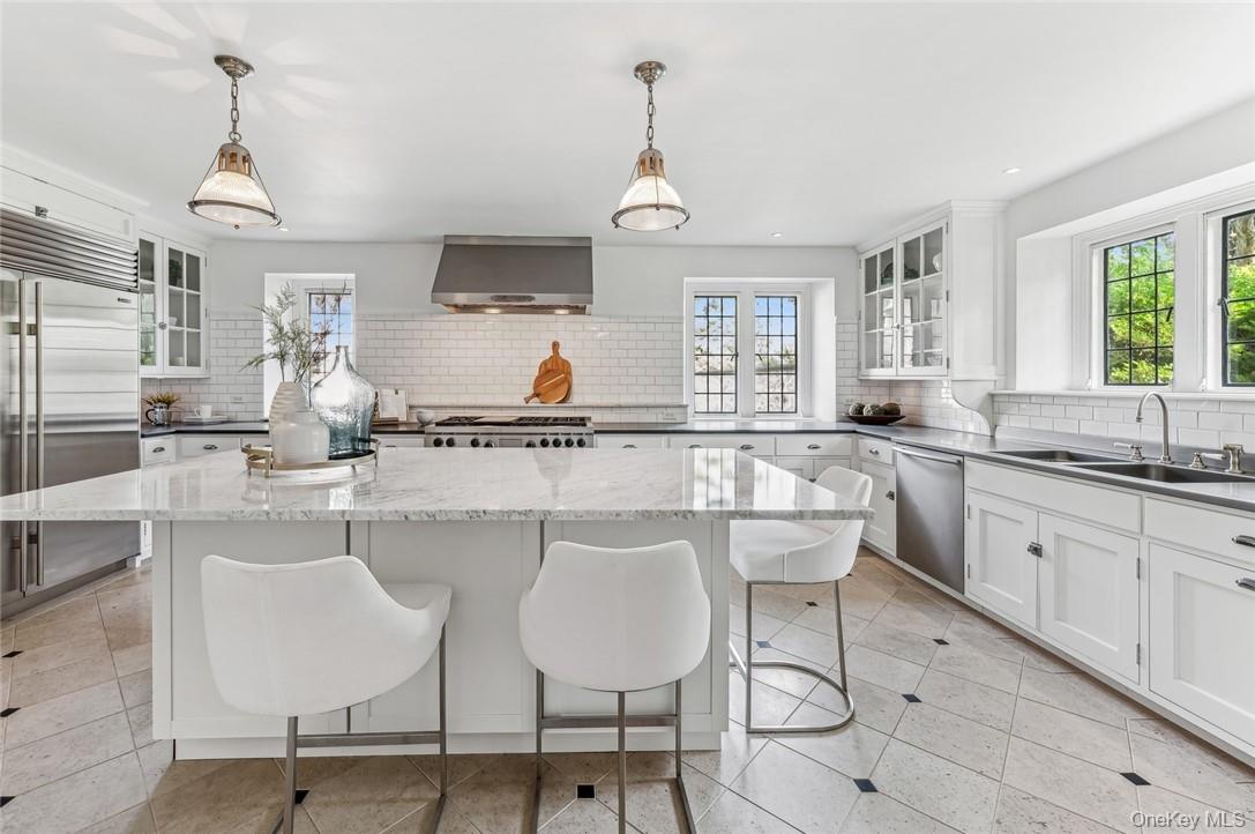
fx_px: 487
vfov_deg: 81.1
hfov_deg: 104.3
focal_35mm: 14
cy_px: 417
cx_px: 628
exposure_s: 1/1.67
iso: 200
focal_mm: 14
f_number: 11
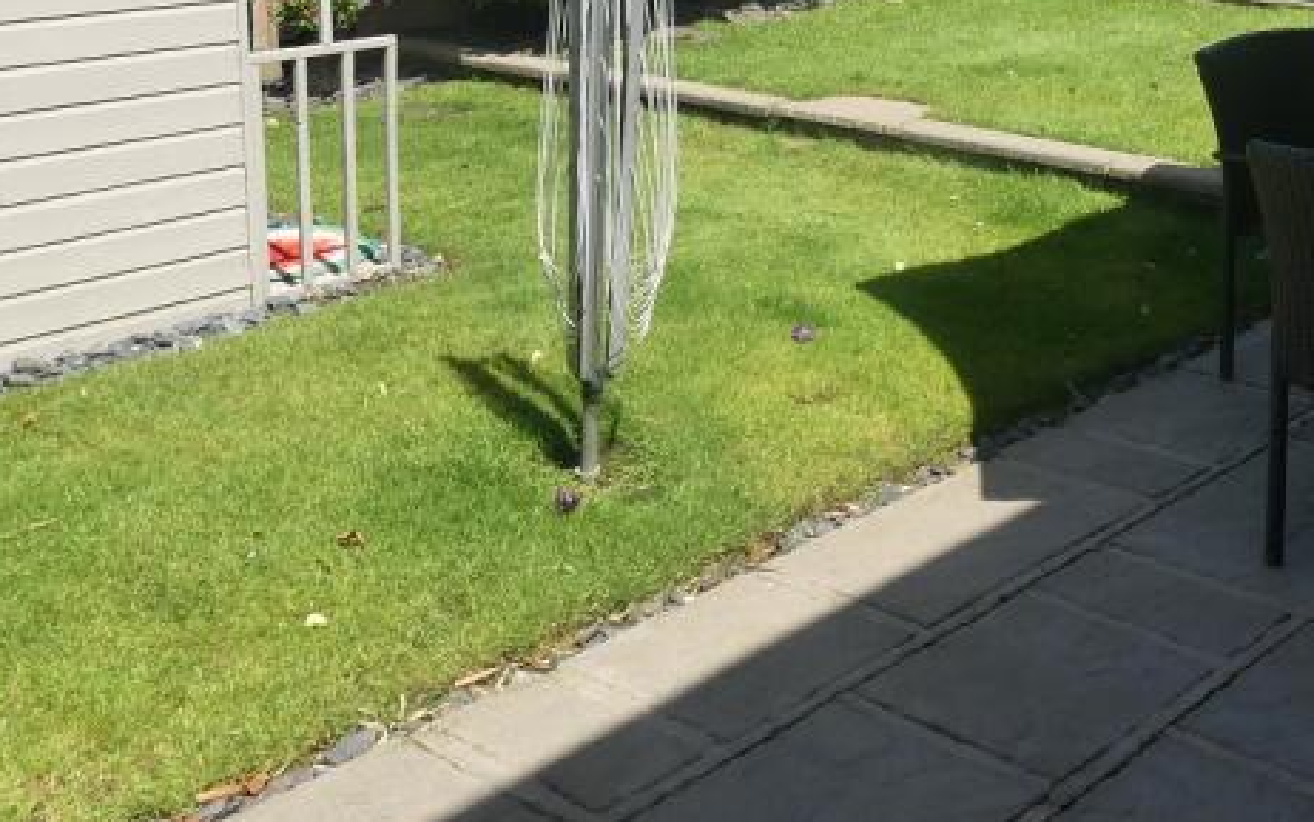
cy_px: -14
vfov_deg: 25.9
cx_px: 1018
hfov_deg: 41.1
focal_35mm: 47
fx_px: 1684
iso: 80
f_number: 3.2
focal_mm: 3.6
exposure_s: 1/1000
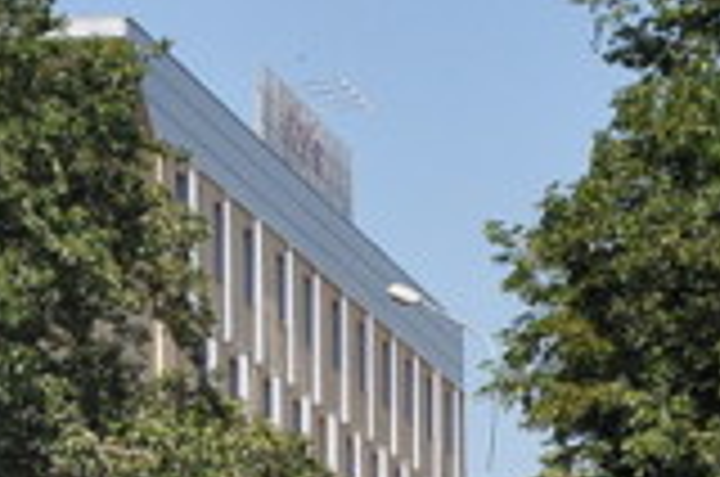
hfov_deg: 4.8
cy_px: 340
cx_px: 1566
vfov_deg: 3.2
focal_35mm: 422
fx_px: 8426
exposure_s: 1/400
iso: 200
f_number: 10
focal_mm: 45
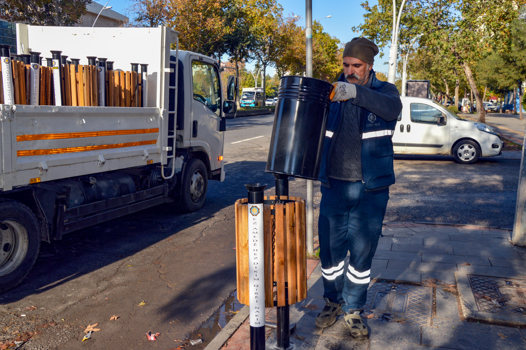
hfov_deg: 53.2
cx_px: 263
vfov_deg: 36.8
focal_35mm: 36
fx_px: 526
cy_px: 175
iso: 100
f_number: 6.3
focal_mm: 24
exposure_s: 1/200
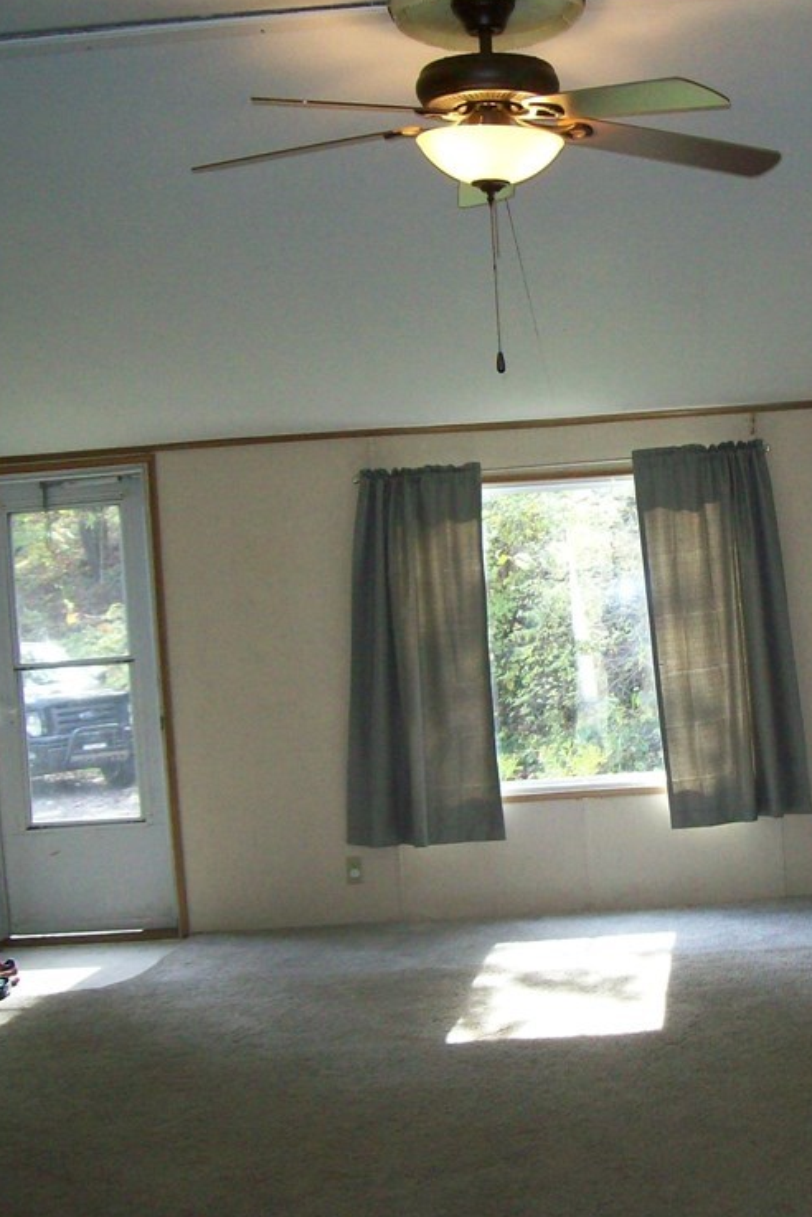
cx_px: 642
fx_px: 1758
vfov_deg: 38.2
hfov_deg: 25.6
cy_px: 586
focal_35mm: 52
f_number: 2.7
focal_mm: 6
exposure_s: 1/64
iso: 200
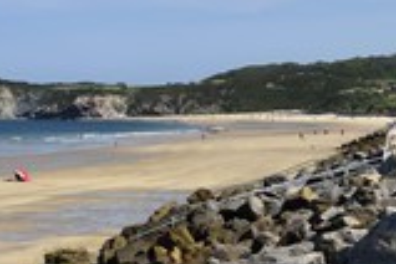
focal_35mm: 137
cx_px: 102
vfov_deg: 10.0
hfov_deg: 14.9
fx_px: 1507
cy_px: 92
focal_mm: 52
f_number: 20
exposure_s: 1/160
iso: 200
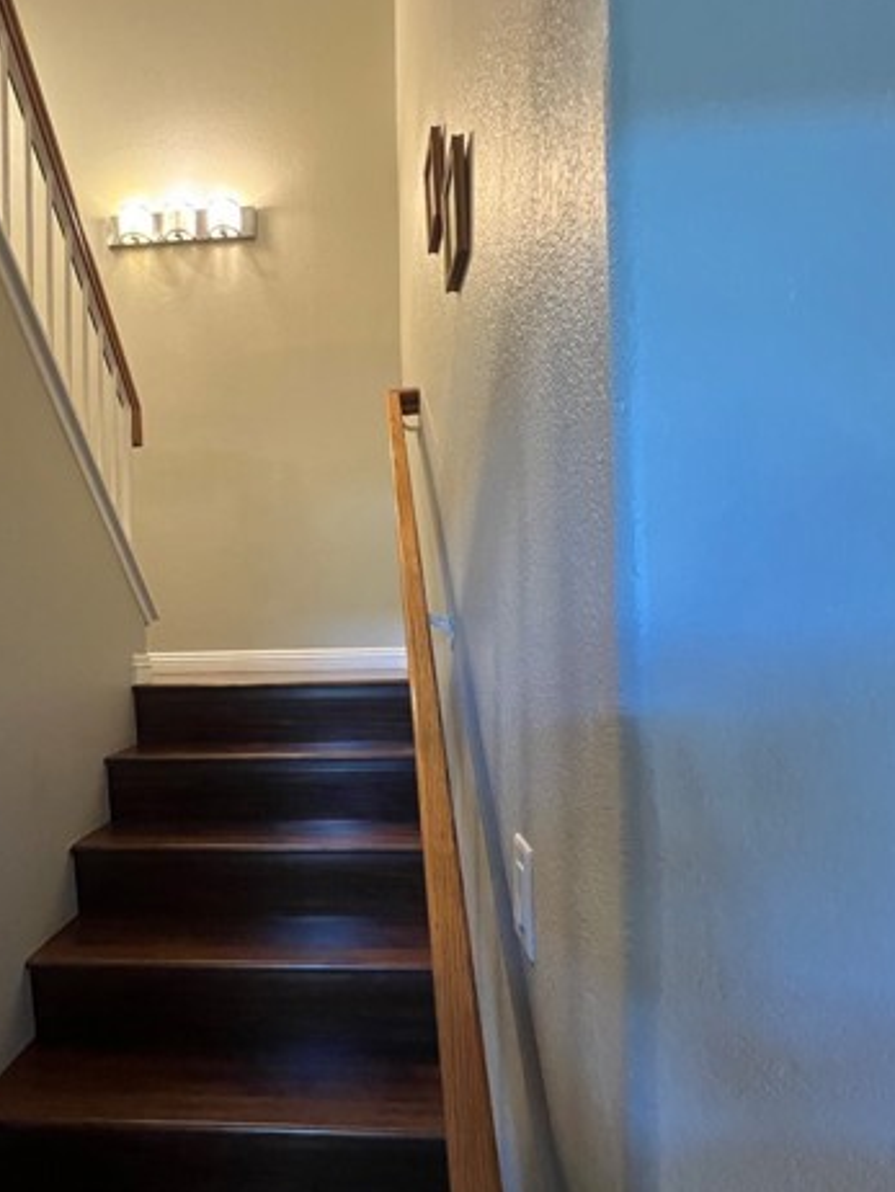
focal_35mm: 18
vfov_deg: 87.5
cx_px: 330
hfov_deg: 70.4
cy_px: 645
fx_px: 620
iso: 640
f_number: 1.8
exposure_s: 1/60
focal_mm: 1.57
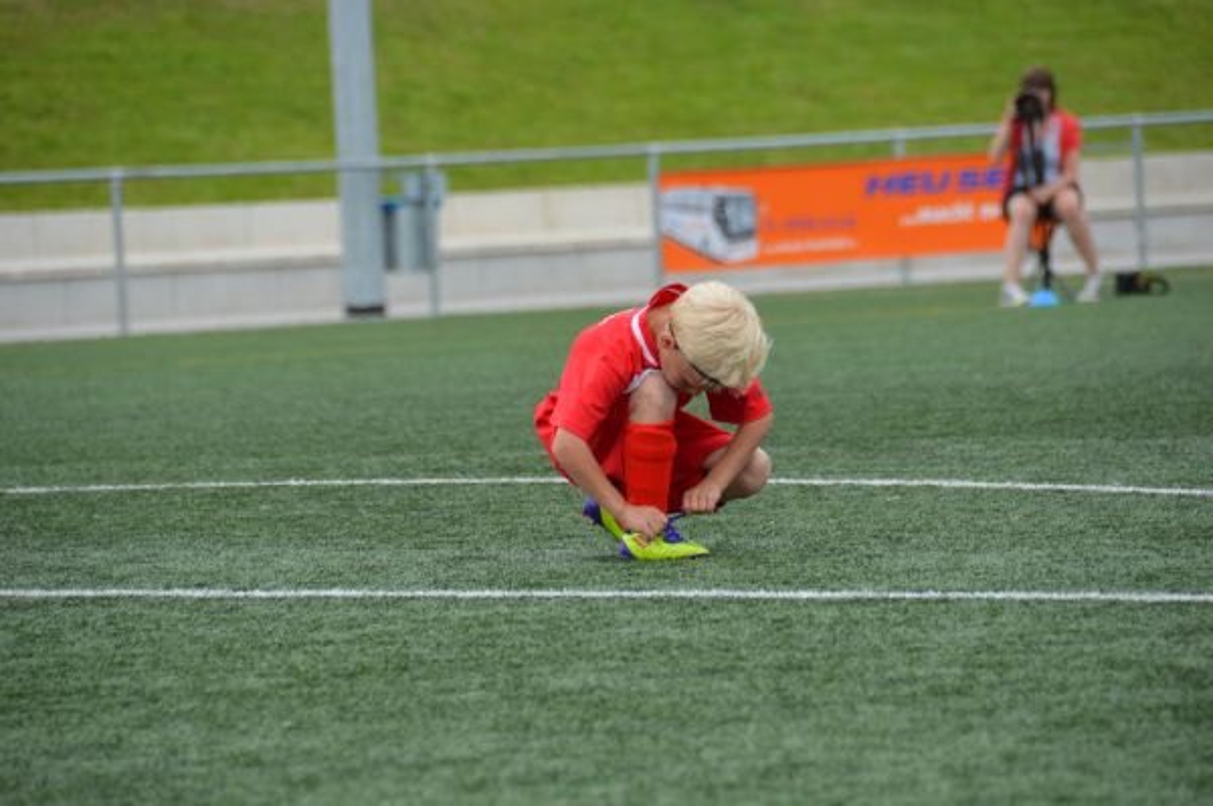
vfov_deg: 4.6
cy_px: 403
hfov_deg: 6.9
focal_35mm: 300
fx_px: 10100
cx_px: 606
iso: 400
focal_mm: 200
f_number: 5.6
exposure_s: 1/1250
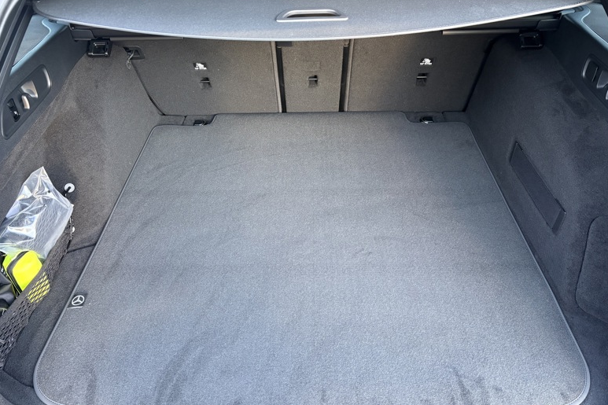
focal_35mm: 28
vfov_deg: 46.3
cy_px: 186
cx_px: 301
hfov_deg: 65.5
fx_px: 473
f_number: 1.6
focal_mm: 5.96
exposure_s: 1/54
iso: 250
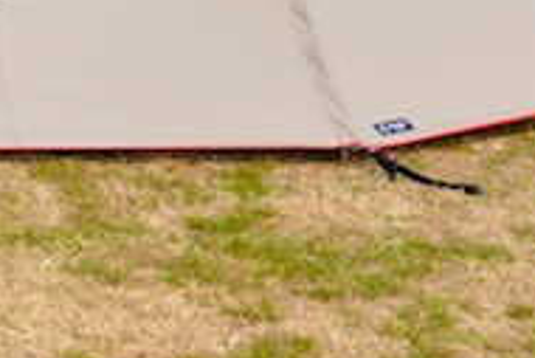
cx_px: -211
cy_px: -123
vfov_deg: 11.0
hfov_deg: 15.8
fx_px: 1800
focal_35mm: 121
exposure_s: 1/2500
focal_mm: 32
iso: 400
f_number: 4
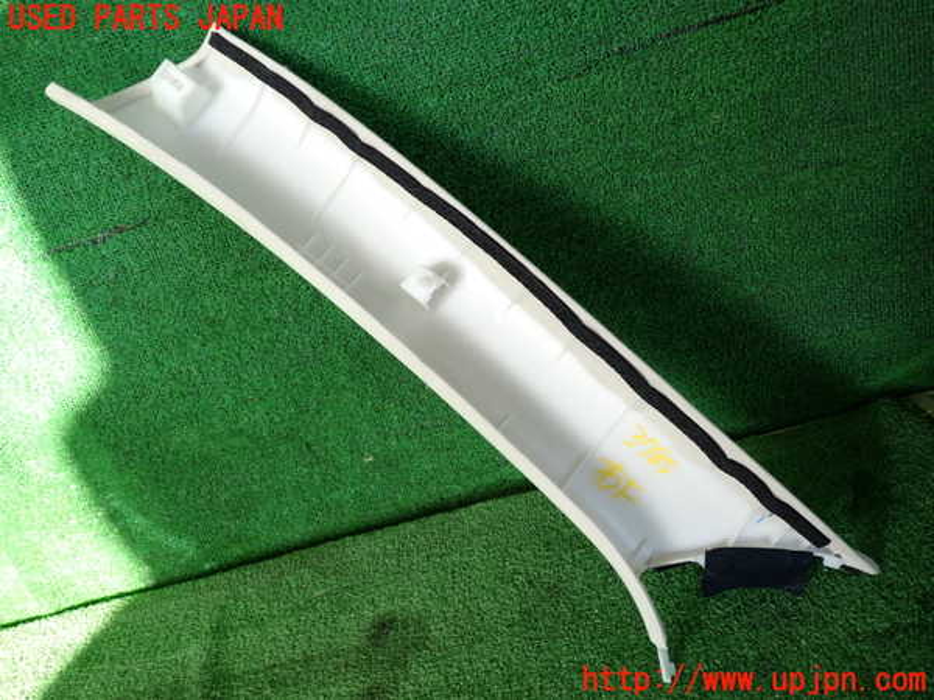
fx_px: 809
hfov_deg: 60.0
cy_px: 350
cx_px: 467
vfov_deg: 46.8
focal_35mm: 30
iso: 125
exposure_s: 1/125
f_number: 2.3
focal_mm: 5.4
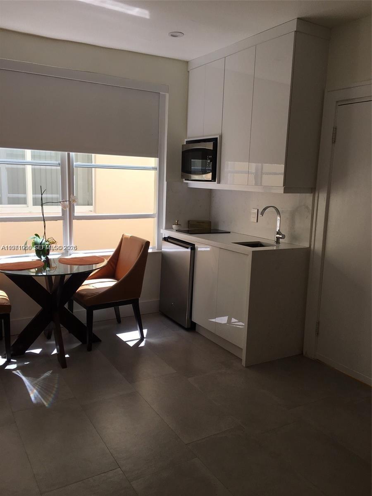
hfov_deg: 48.2
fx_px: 416
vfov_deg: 61.7
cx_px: 186
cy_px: 248
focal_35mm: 29
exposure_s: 1/379
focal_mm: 4.15
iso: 25
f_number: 2.2
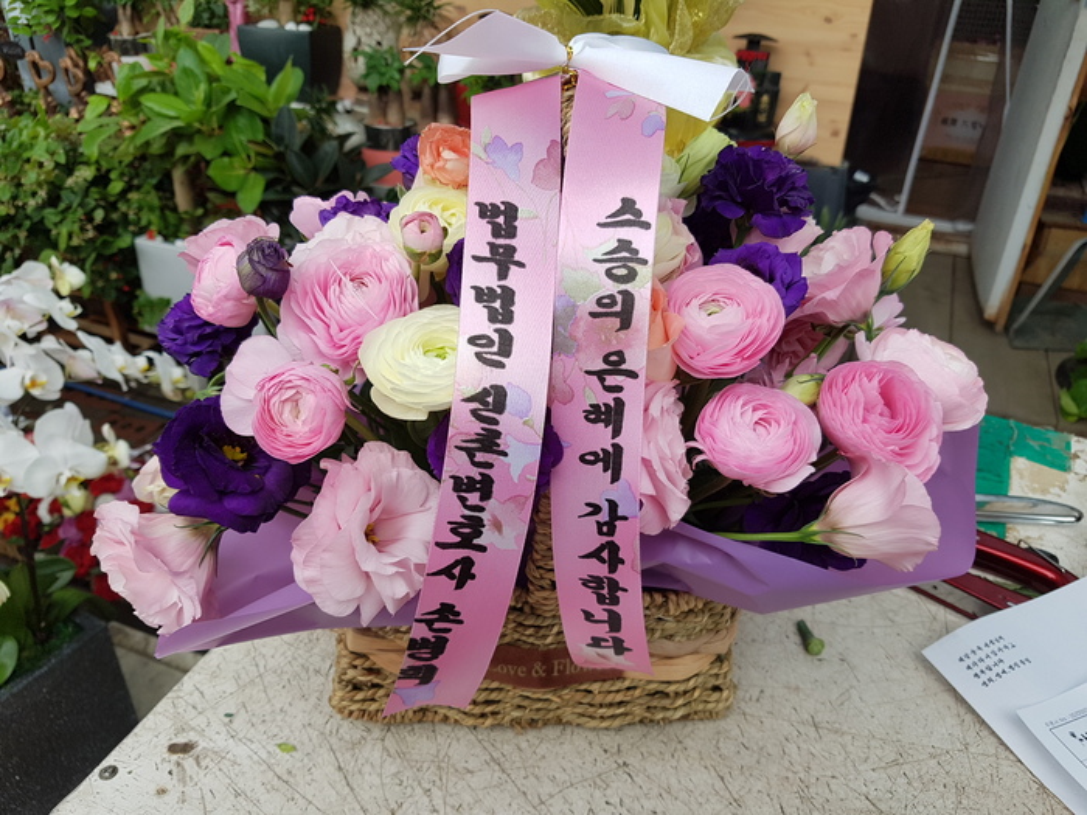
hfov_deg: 67.3
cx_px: 544
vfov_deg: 53.1
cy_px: 408
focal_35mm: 26
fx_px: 816
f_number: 1.7
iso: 50
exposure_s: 1/227
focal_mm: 4.2
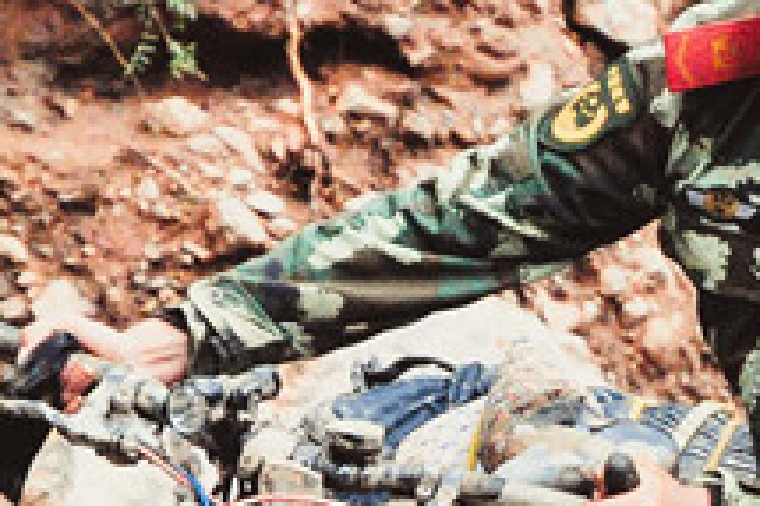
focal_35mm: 556
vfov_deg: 2.5
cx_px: 852
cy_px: 497
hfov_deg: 3.7
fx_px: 11728
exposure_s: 1/2000
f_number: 5.6
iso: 3200
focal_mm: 70
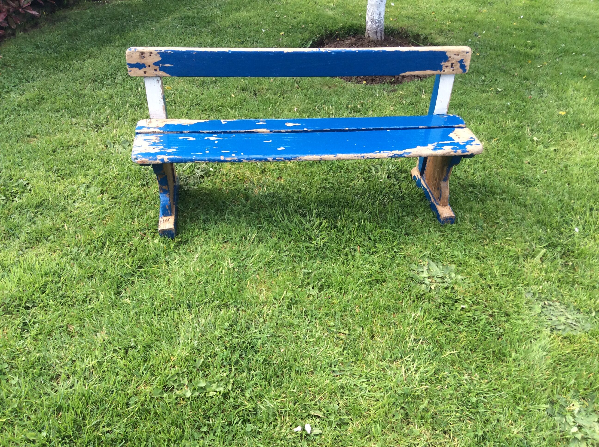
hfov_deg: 56.9
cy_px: 224
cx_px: 300
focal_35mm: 32
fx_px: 553
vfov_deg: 44.1
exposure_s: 1/190
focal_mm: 3.3
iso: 32
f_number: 2.4
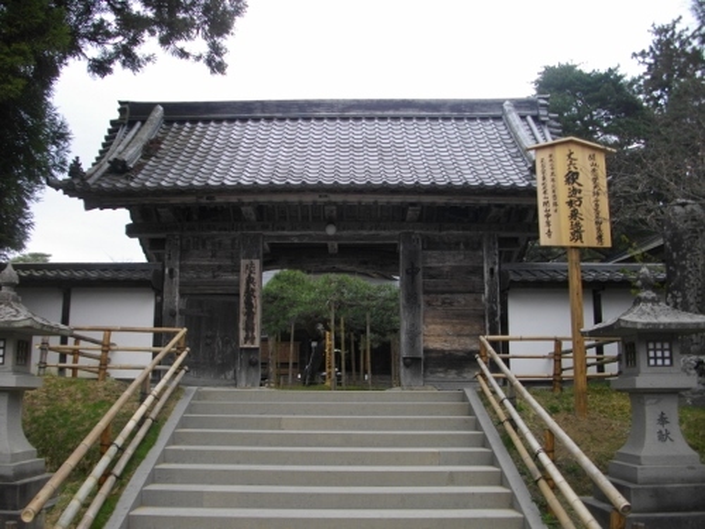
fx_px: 652
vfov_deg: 44.2
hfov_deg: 56.8
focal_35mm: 32
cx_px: 352
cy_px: 264
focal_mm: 5.7
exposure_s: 1/200
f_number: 2.9
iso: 100
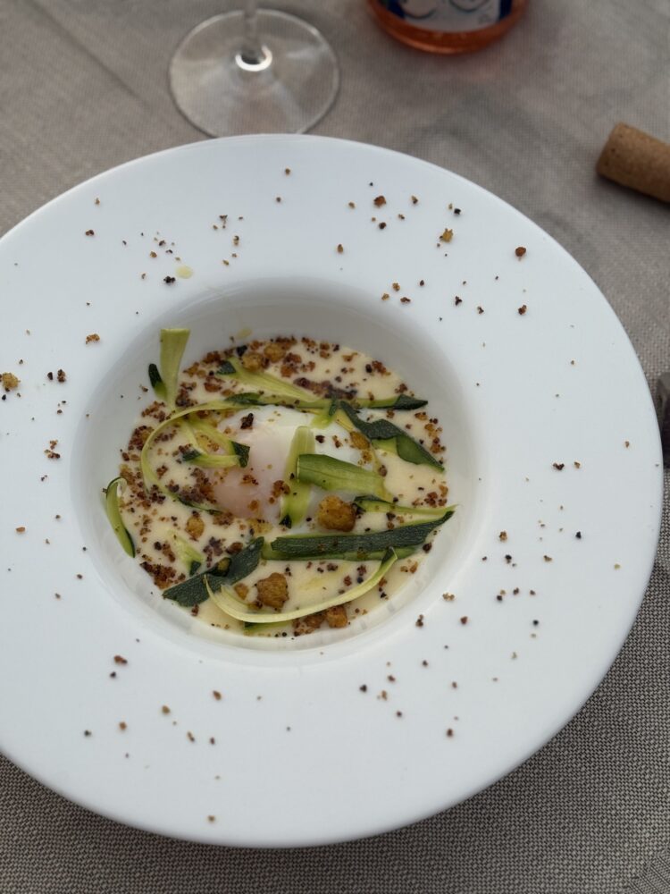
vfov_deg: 39.7
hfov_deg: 30.3
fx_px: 1239
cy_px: 447
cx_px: 335
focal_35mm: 48
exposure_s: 1/134
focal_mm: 6.76
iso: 80
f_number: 1.78
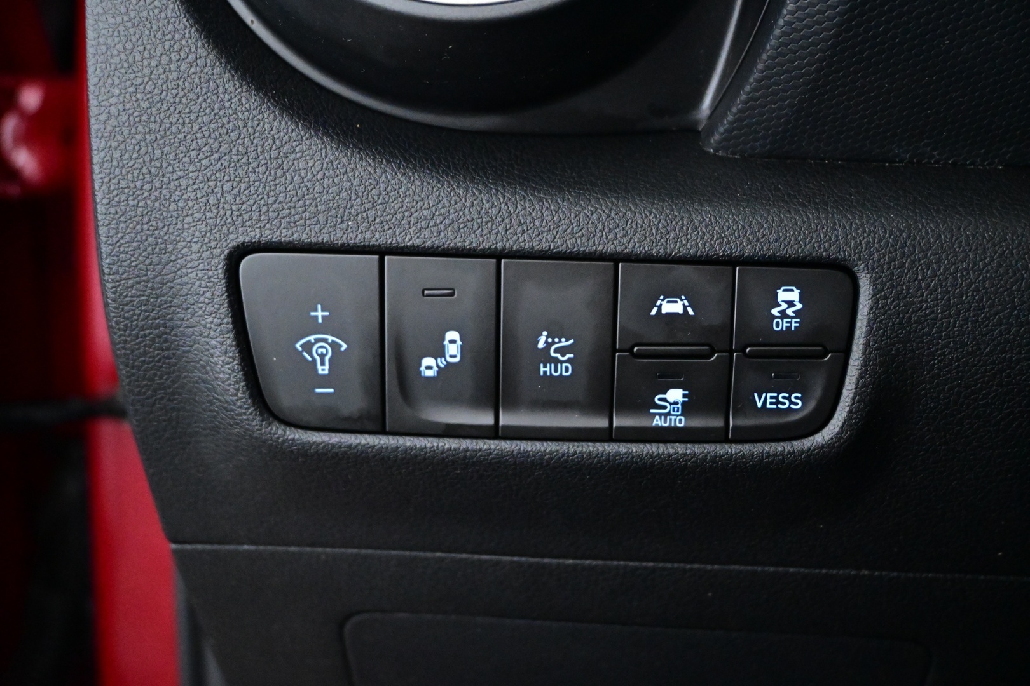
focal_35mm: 40
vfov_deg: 33.6
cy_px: 343
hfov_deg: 48.7
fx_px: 1137
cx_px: 515
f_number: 4.5
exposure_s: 1/40
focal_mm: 26.5
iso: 7200
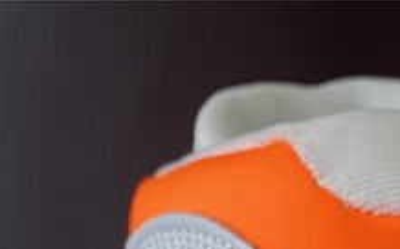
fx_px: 1100
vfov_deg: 11.3
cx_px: 261
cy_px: 547
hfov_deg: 20.5
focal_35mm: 101
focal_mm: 4.25
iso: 80
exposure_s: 1/100
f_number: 1.8
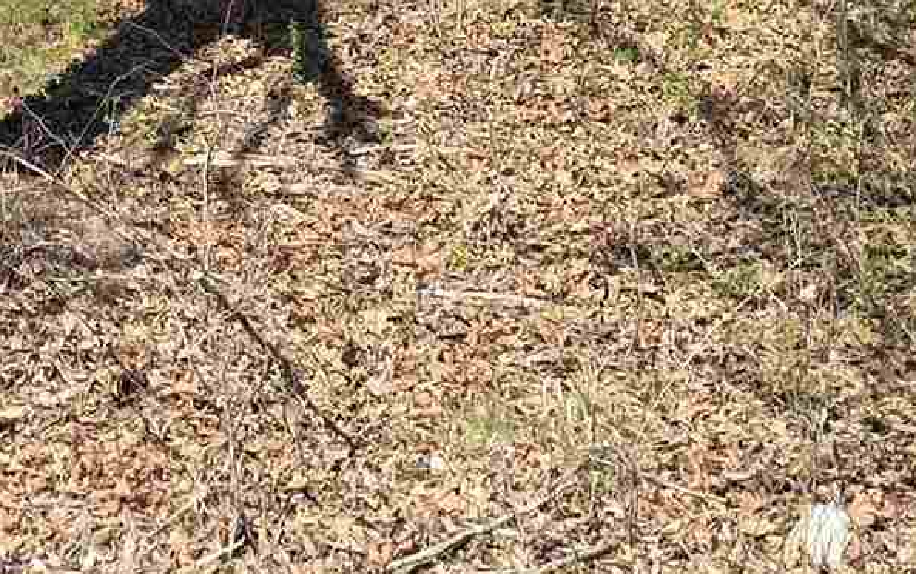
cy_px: -372
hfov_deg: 16.6
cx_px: 515
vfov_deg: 10.0
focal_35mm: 126
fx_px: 3147
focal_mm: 6.3
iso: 80
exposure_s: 1/2790
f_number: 1.7
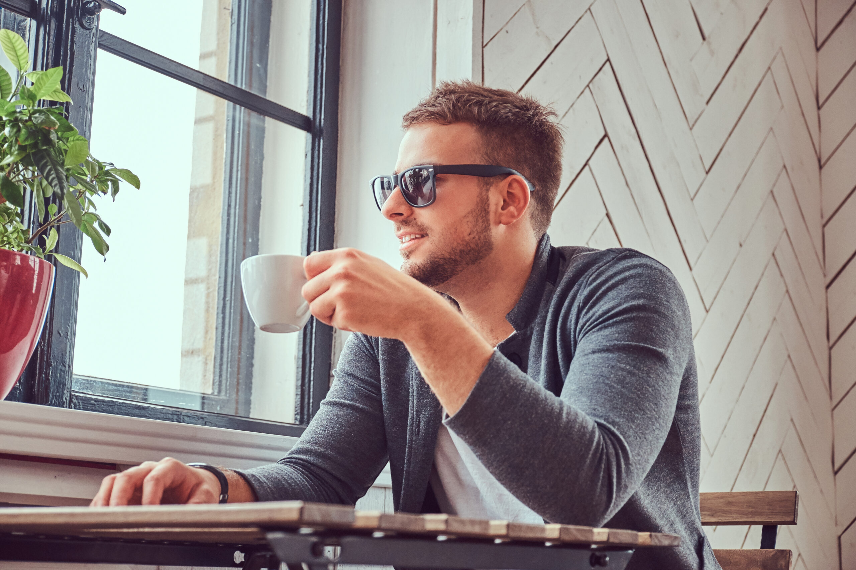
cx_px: 428
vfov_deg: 24.2
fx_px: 1331
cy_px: 285
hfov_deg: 35.6
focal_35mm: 56
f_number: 3.6
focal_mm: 37.4
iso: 1600
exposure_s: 1/160
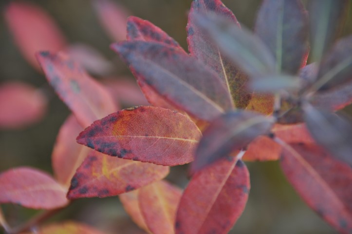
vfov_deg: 4.6
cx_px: 176
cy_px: 117
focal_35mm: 300
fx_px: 2929
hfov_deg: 6.9
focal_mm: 200
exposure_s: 1/200
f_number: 6.3
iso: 200
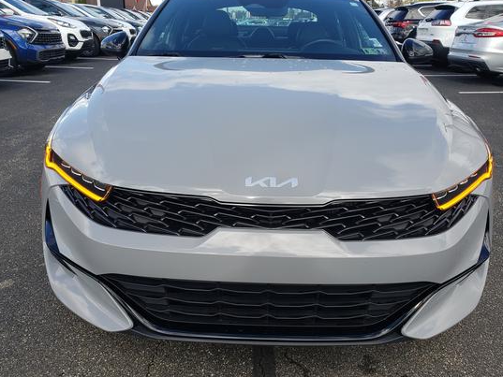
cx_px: 267
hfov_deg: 58.3
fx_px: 451
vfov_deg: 45.5
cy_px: 183
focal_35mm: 31
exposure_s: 1/681
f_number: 2.4
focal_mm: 4.3
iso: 50
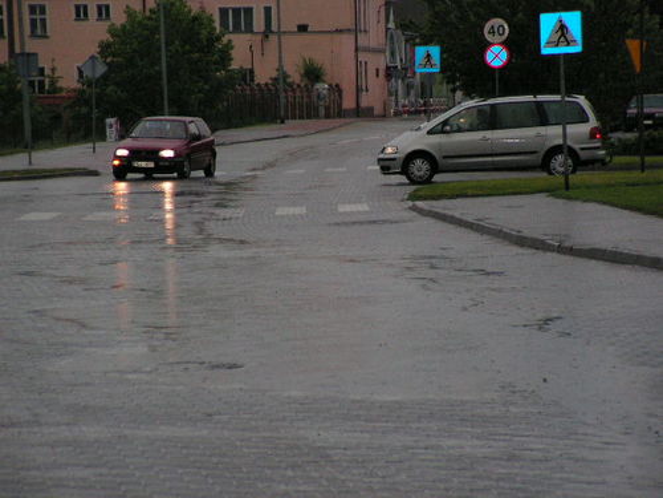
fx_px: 4118
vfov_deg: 6.9
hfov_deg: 9.2
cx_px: 332
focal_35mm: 215
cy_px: 249
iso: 200
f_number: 3.3
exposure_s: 1/200
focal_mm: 35.9
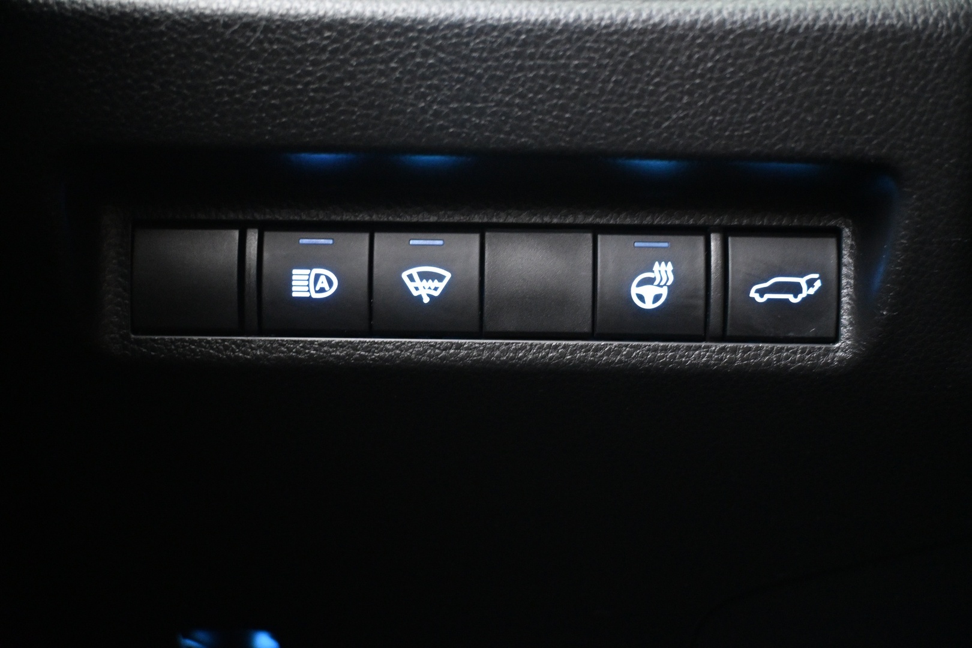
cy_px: 324
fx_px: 1053
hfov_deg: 49.6
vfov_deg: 34.2
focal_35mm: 39
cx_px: 486
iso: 4000
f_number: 4.5
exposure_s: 1/3
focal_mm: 26
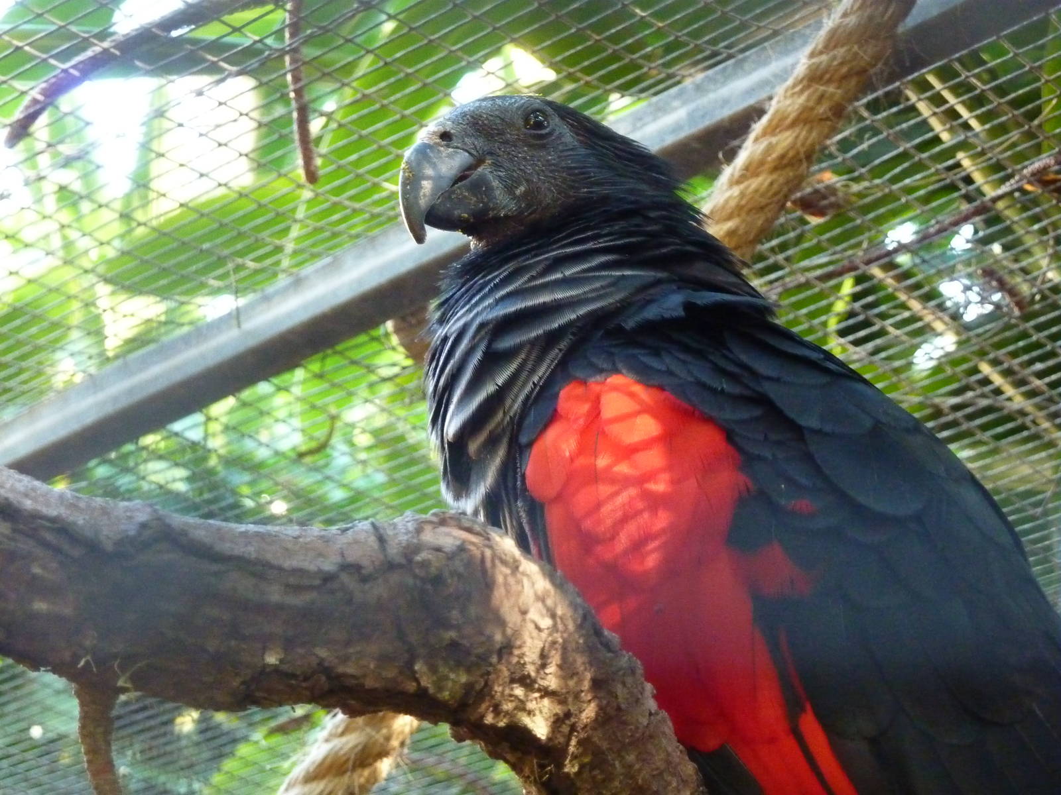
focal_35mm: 119
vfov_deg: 12.5
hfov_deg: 16.6
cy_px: 398
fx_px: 3647
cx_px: 530
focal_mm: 19.5
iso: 800
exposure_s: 1/15
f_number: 4.4
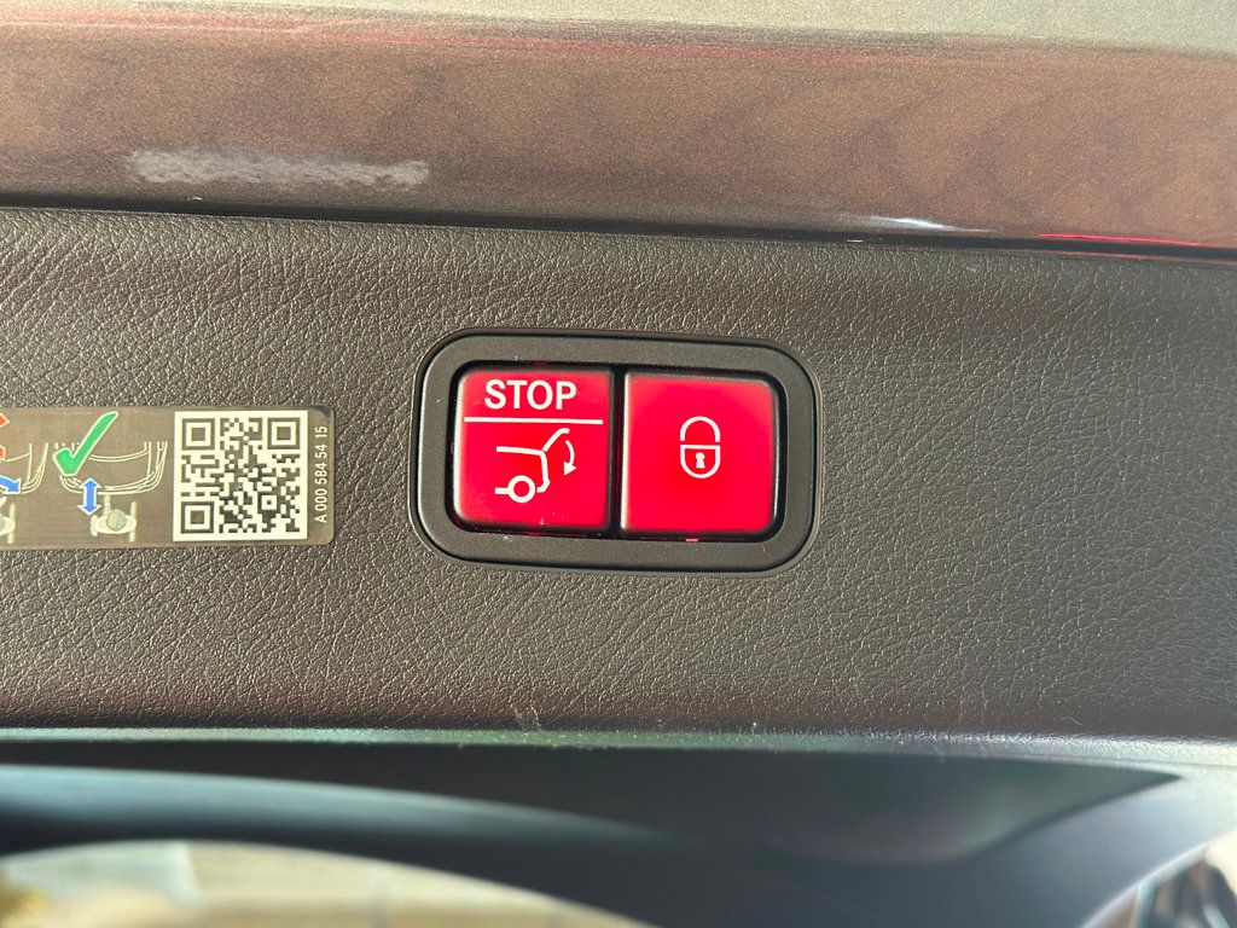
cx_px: 618
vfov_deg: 30.3
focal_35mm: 48
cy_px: 464
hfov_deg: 39.7
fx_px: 1715
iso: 320
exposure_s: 1/60
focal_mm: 6.86
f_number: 1.78
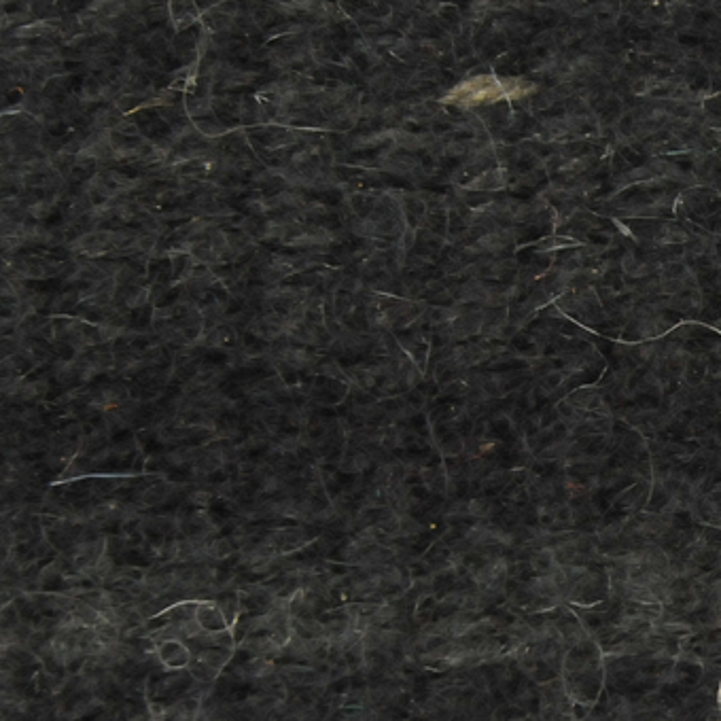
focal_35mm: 765
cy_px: 535
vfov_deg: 2.3
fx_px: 18027
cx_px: 1056
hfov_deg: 2.3
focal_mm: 170
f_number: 20
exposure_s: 1/125
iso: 1000
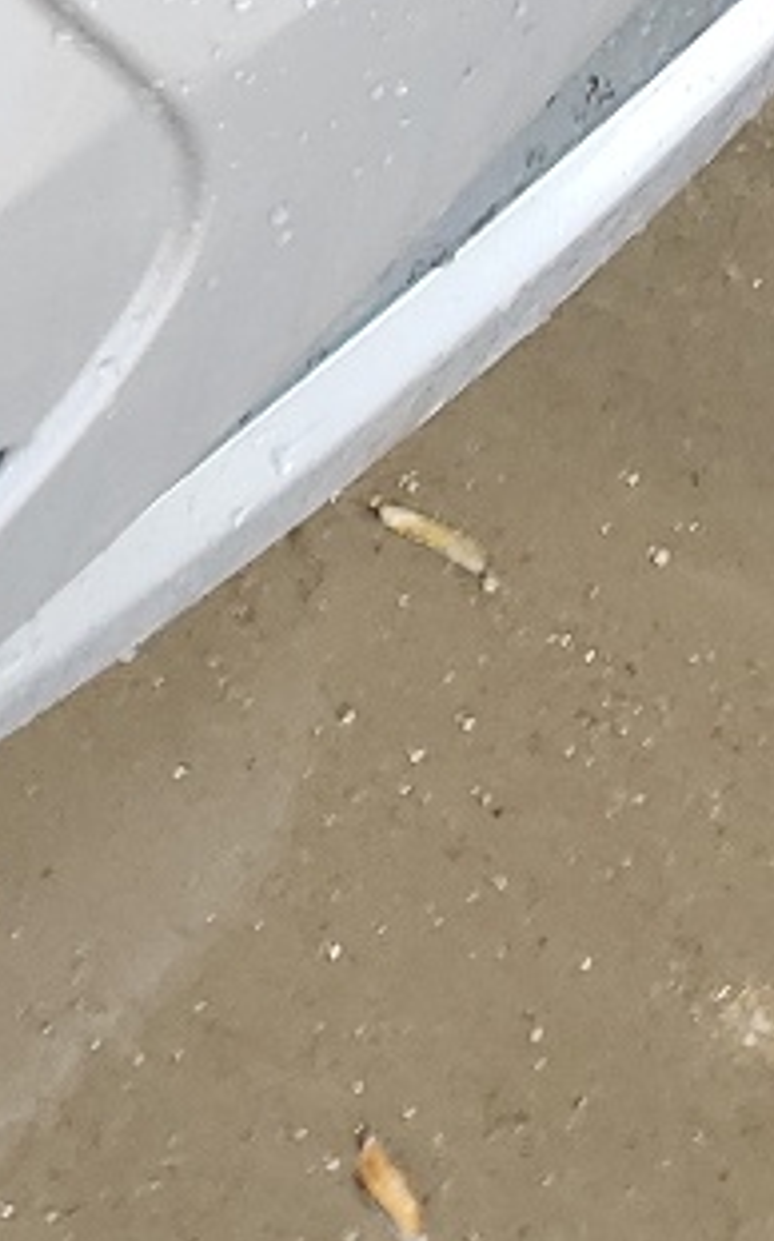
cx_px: -1839
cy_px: -1081
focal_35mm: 142
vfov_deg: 13.1
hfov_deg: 7.6
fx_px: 4799
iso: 50
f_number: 1.5
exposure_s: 1/385
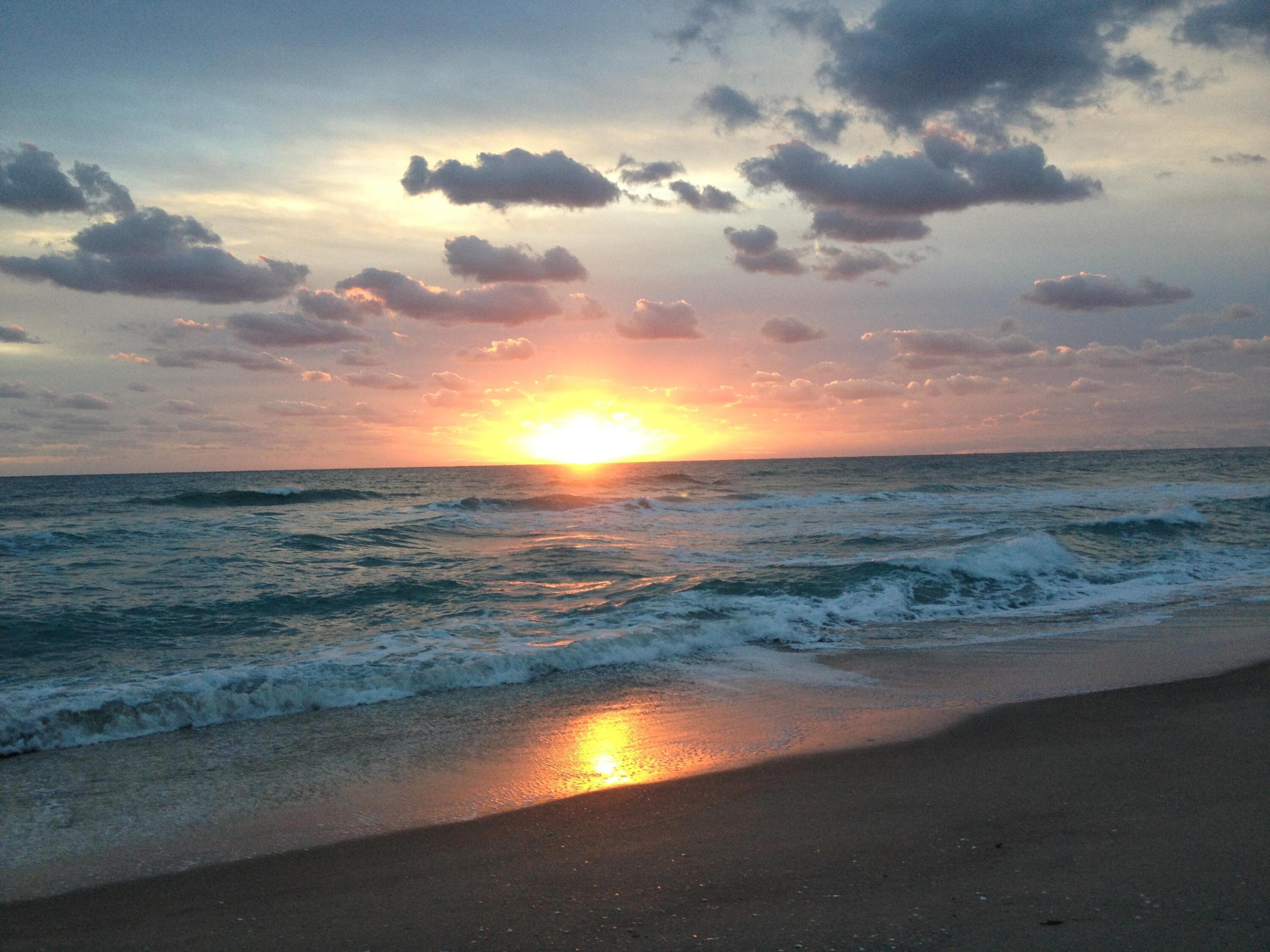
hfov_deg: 52.6
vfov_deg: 40.7
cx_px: 635
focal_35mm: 35
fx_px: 1284
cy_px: 476
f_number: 2.4
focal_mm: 4.28
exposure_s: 1/120
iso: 80
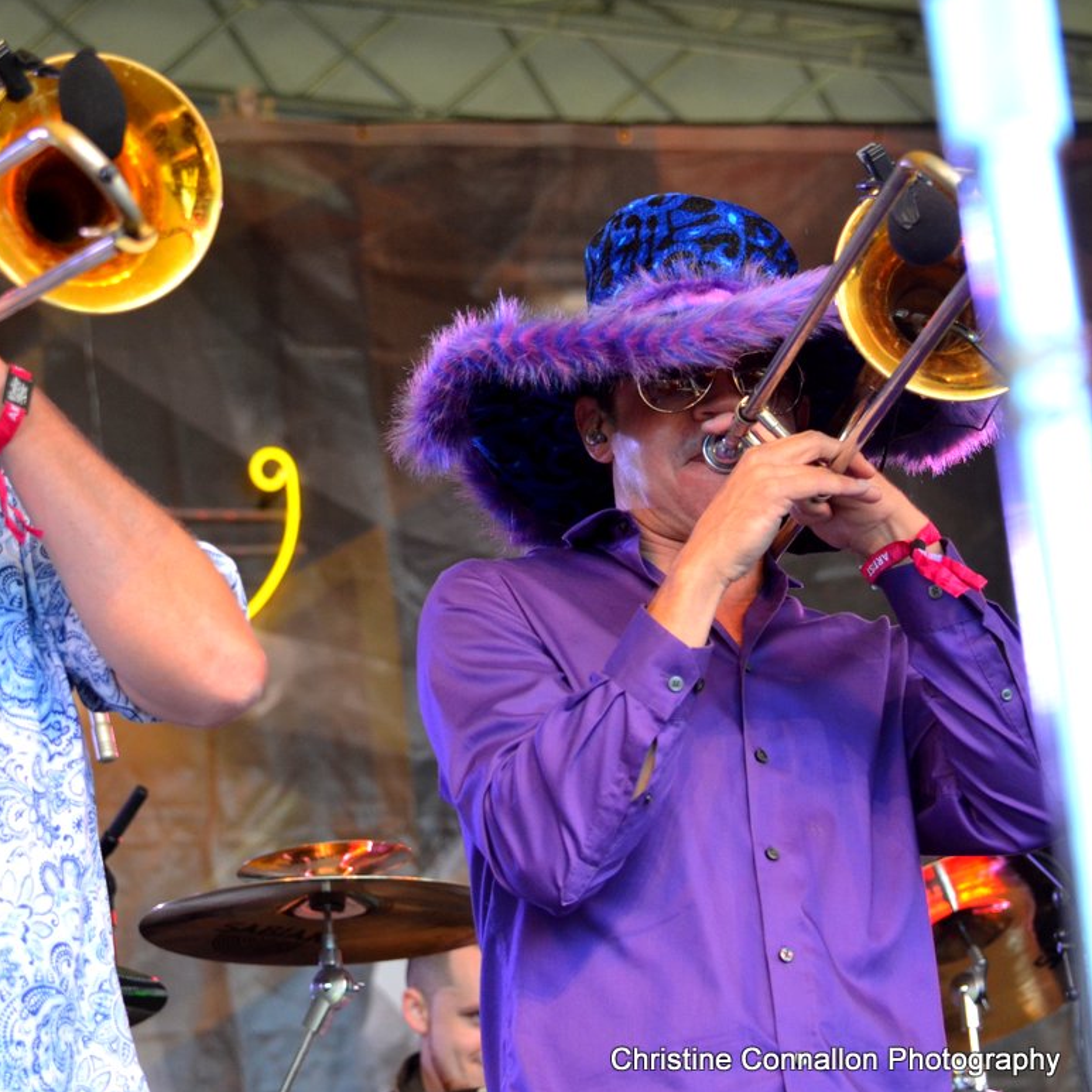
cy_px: 550
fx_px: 5496
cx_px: 253
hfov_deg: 11.3
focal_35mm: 154
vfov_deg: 11.3
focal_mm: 78
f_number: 4.5
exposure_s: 1/500
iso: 1000
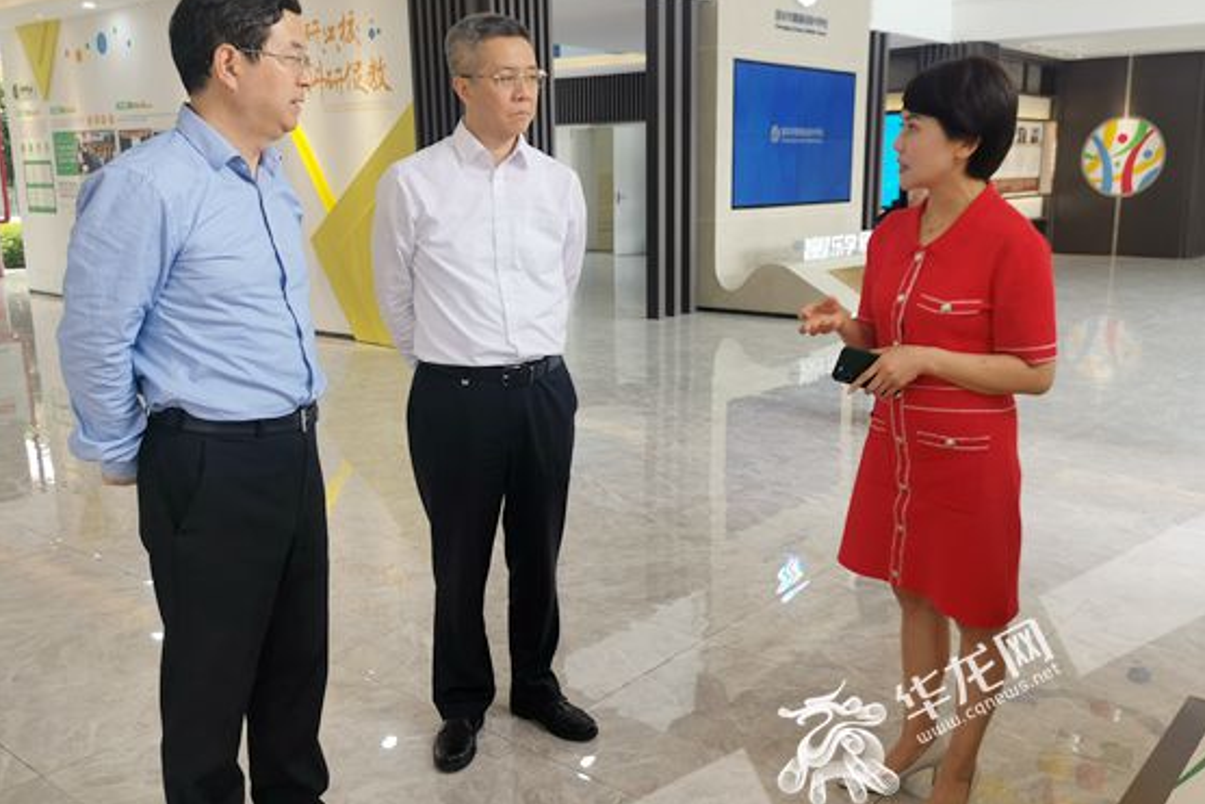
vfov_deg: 41.1
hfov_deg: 58.7
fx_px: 1071
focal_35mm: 32
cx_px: 616
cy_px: 403
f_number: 1.8
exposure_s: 1/100
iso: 50
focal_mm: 4.75
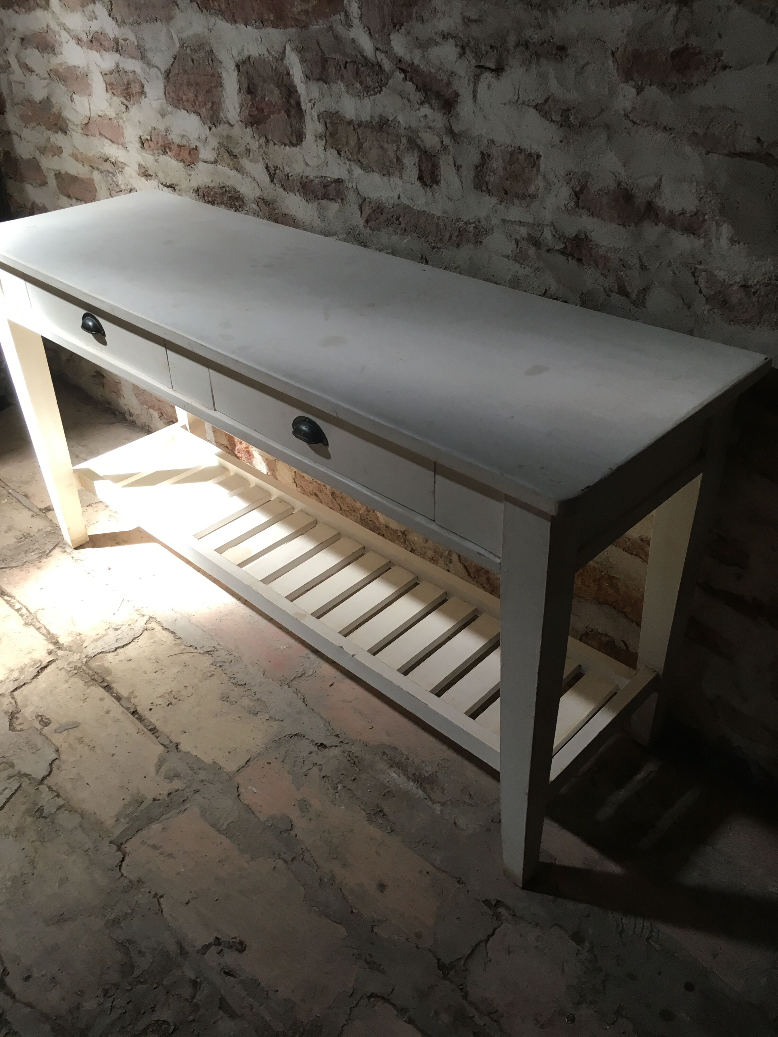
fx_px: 869
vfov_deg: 61.7
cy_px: 518
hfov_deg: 48.2
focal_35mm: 29
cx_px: 389
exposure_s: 1/33
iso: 64
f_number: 2.2
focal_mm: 4.15
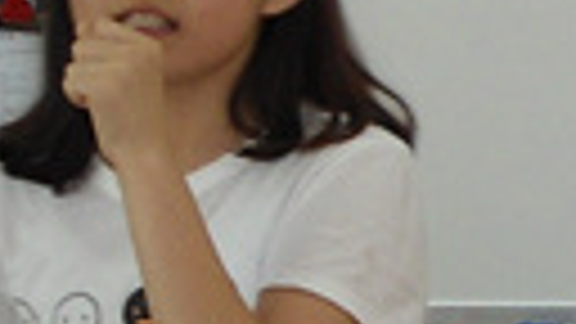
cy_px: 274
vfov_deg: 4.8
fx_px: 3834
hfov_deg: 7.9
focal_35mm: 251
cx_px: 1467
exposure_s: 1/40
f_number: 3.2
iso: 200
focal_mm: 6.7
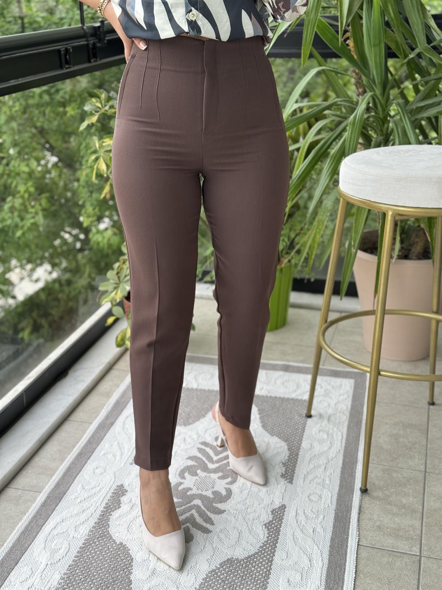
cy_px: 295
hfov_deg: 30.3
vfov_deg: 39.7
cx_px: 221
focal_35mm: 48
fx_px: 817
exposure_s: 1/136
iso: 50
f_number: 1.78
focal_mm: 6.76
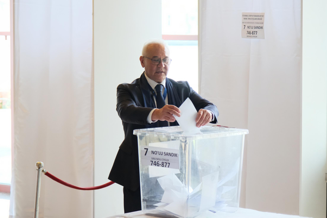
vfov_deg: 11.4
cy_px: 109
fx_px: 1090
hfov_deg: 17.1
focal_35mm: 120
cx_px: 164
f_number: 4
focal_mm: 80
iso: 5000
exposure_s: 1/400
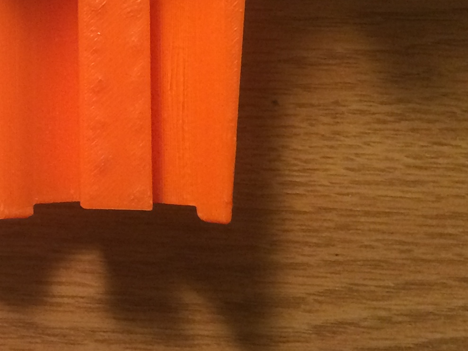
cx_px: -257
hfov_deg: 17.6
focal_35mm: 99
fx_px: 1339
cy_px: -23
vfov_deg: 14.6
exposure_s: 1/30
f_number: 2.2
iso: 160
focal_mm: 4.12
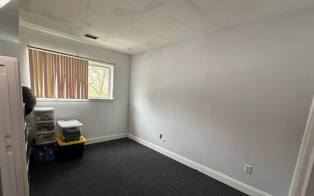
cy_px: 118
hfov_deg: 94.1
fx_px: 145
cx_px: 141
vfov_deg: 67.3
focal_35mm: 17
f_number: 2.2
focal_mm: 2.22
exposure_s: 1/120
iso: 250
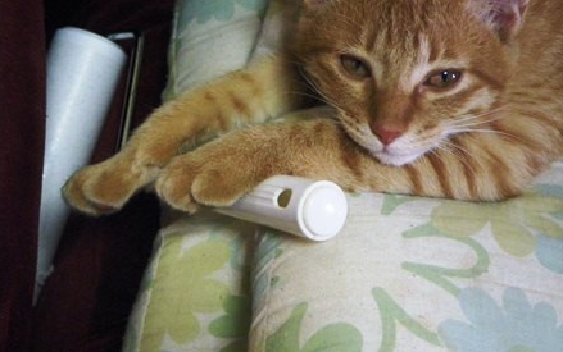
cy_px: 155
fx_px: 1029
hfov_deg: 30.6
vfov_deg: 19.4
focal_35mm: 67
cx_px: 285
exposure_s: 1/40
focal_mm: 11.1
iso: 800
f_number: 4.6
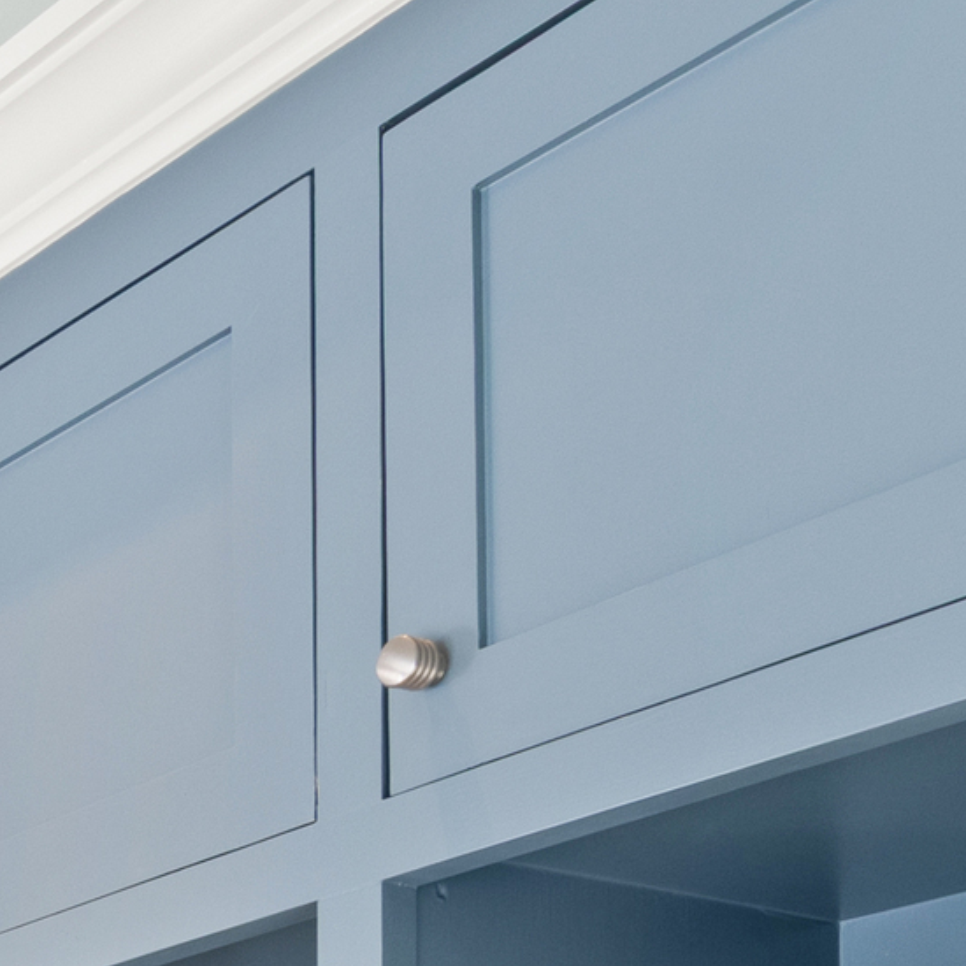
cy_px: 1677
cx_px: -694
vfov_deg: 18.4
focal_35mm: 76
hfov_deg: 18.5
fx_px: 2399
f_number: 8
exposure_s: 1/3
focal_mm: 11
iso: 100
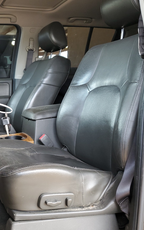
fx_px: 239
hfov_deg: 32.3
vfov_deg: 51.5
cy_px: 115
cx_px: 21
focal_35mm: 38
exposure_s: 1/120
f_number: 1.5
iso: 95
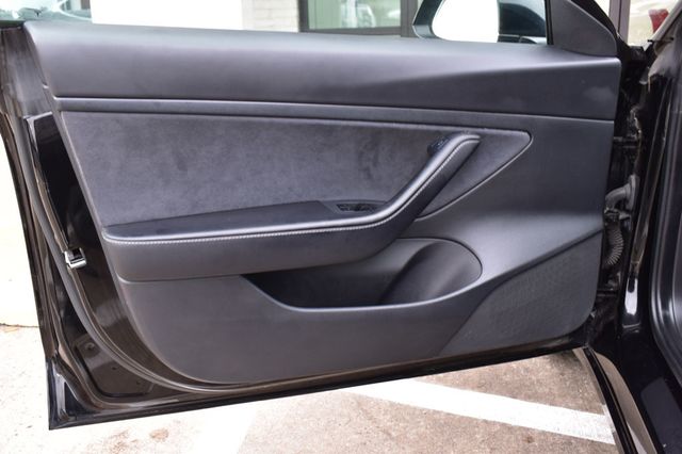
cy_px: 227
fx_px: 682
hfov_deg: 53.2
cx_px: 341
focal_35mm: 36
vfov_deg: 36.8
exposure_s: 1/20
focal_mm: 24
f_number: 6.3
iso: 400
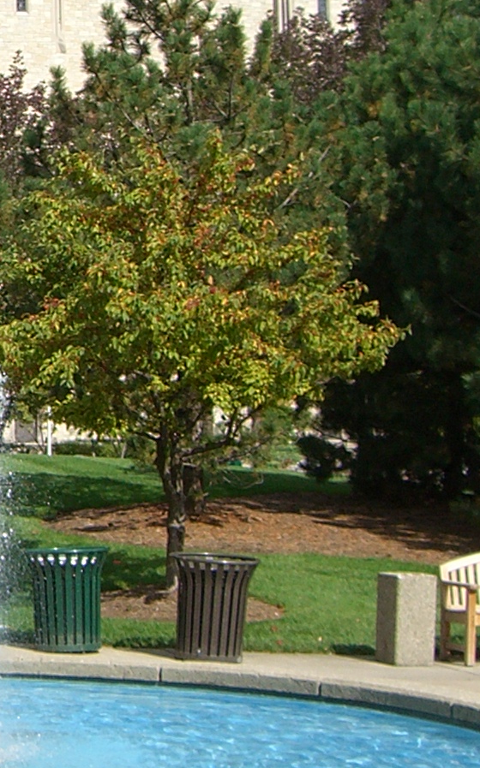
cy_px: 214
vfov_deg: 18.0
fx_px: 2409
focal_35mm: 115
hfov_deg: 11.0
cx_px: -199
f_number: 4.3
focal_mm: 6.2
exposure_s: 1/640
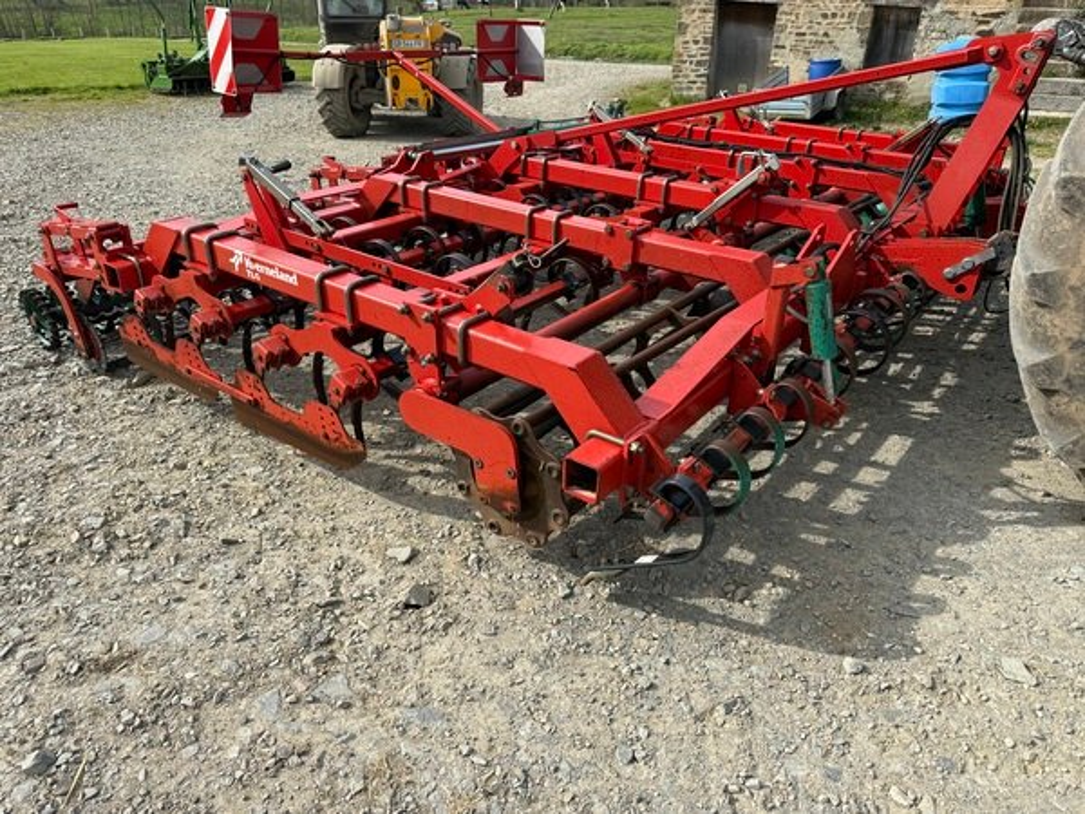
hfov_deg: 71.6
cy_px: 407
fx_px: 752
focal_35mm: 24
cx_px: 542
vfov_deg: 56.8
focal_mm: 6.76
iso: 80
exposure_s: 1/2299
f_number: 1.78
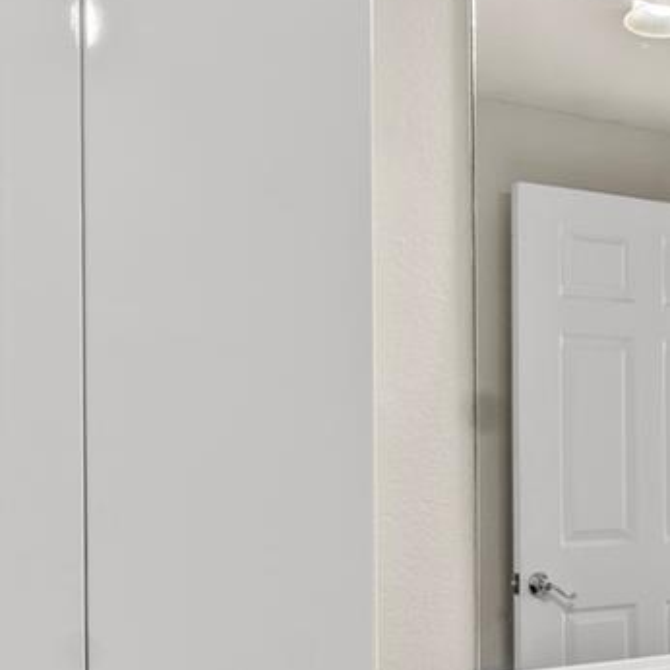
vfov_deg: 30.9
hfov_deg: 27.4
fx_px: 1204
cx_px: 806
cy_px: 445
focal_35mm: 55
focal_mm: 14
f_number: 7.1
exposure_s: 1/8
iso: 400
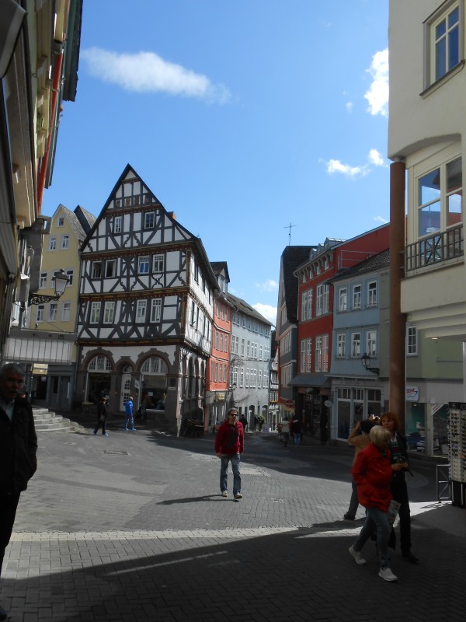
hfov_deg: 53.1
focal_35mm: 26
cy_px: 311
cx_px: 233
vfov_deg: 67.3
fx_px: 467
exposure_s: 1/1000
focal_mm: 4.6
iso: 80
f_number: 3.5
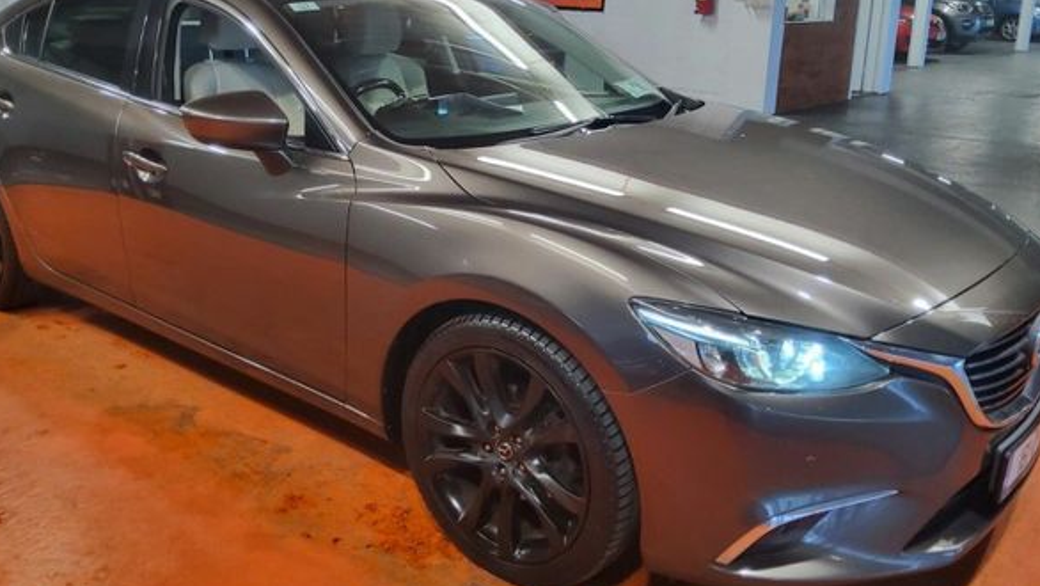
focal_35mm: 29
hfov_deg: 66.0
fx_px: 800
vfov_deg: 40.1
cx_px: 513
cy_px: 243
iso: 320
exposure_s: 1/50
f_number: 2
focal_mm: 3.08
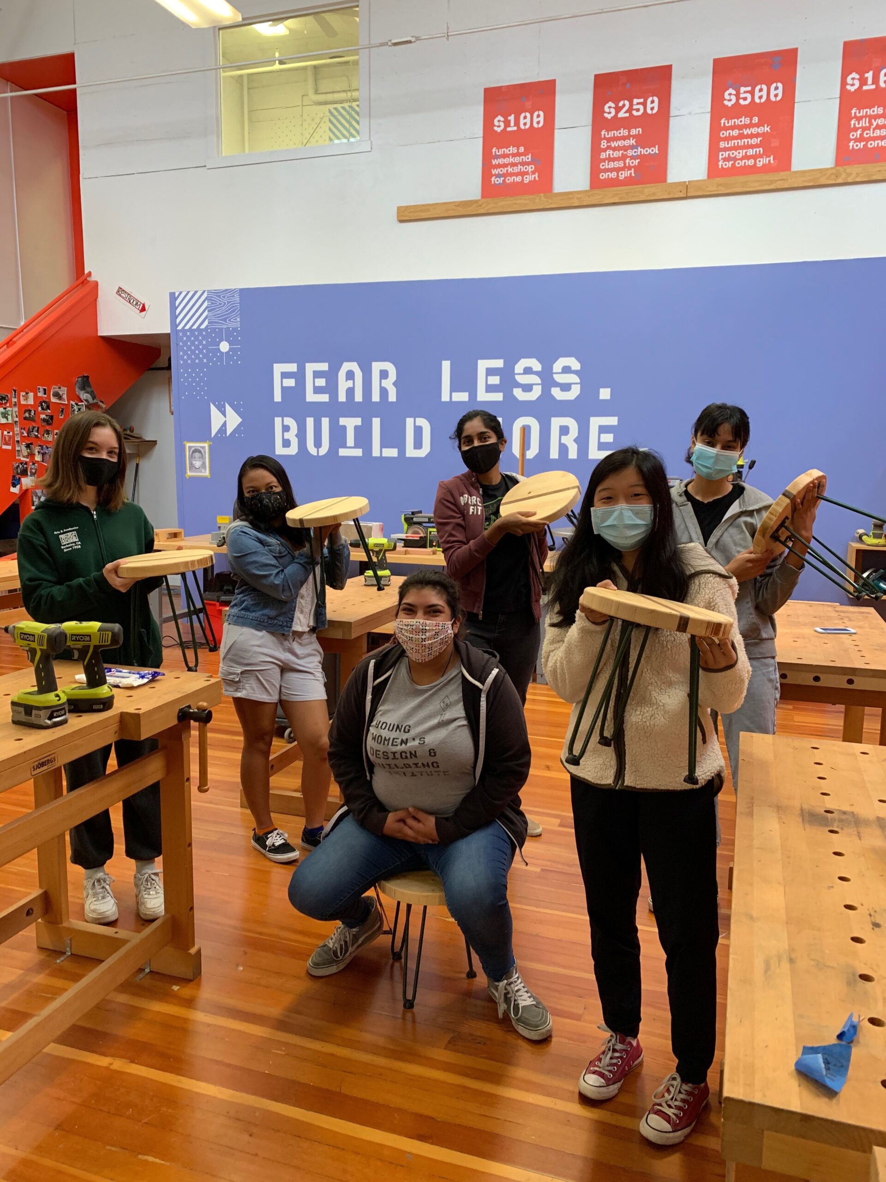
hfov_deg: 53.1
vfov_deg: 67.3
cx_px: 443
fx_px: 887
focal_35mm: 26
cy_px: 591
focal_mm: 4.25
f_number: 1.8
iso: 125
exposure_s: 1/60
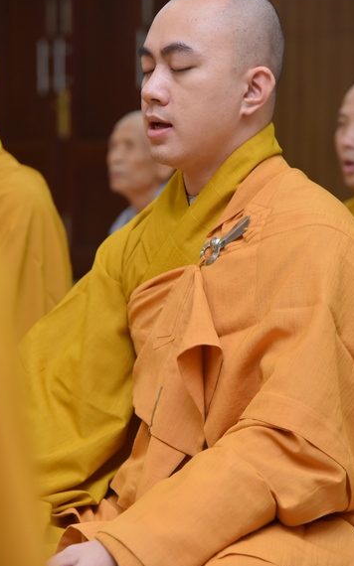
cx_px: 193
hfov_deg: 11.5
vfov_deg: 18.3
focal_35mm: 114
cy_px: 268
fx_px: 1761
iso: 1250
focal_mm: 98
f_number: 4.5
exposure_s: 1/100
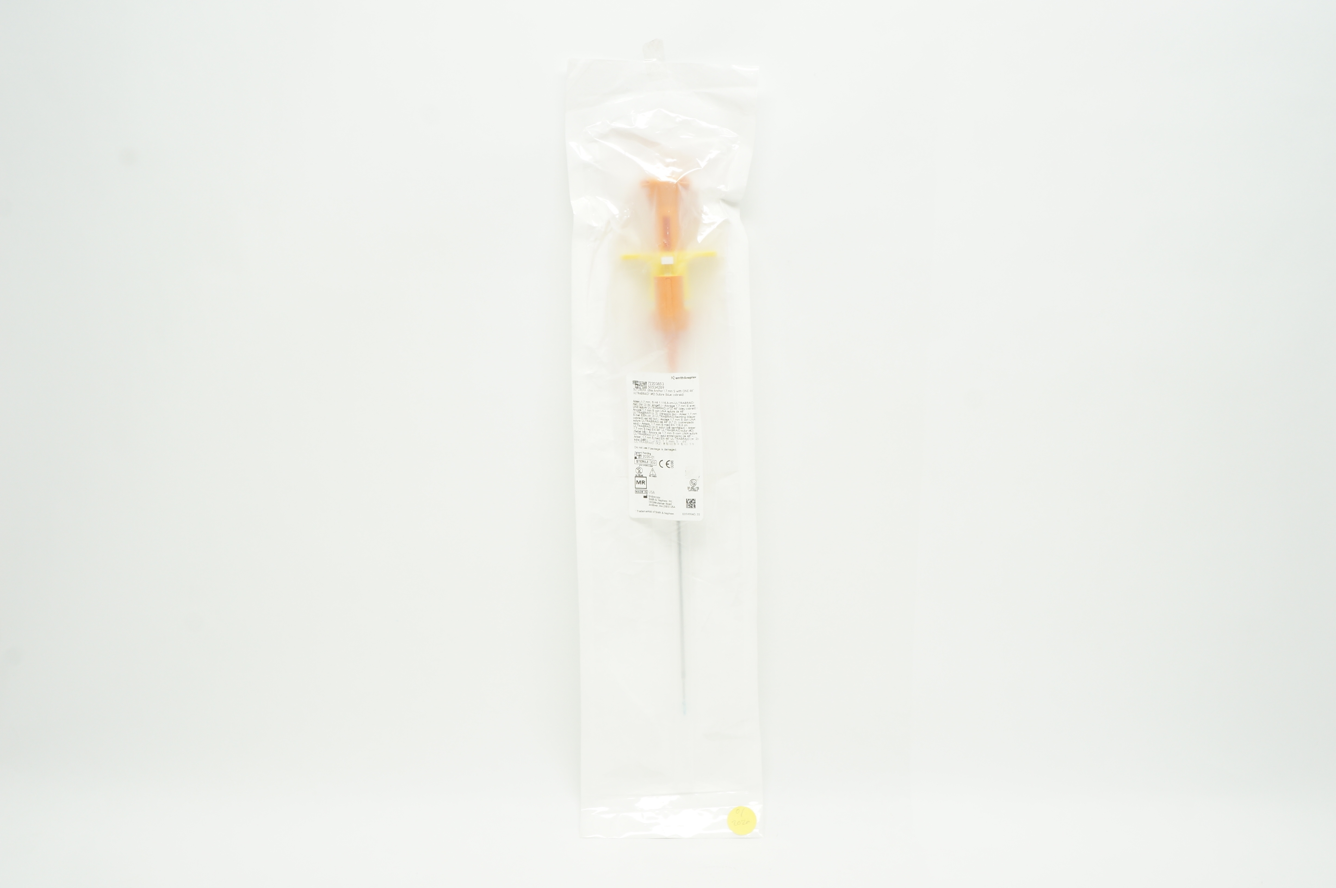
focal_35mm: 36
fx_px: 1335
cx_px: 668
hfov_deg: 53.2
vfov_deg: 36.8
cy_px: 444
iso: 400
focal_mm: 24
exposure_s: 1/15
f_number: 11
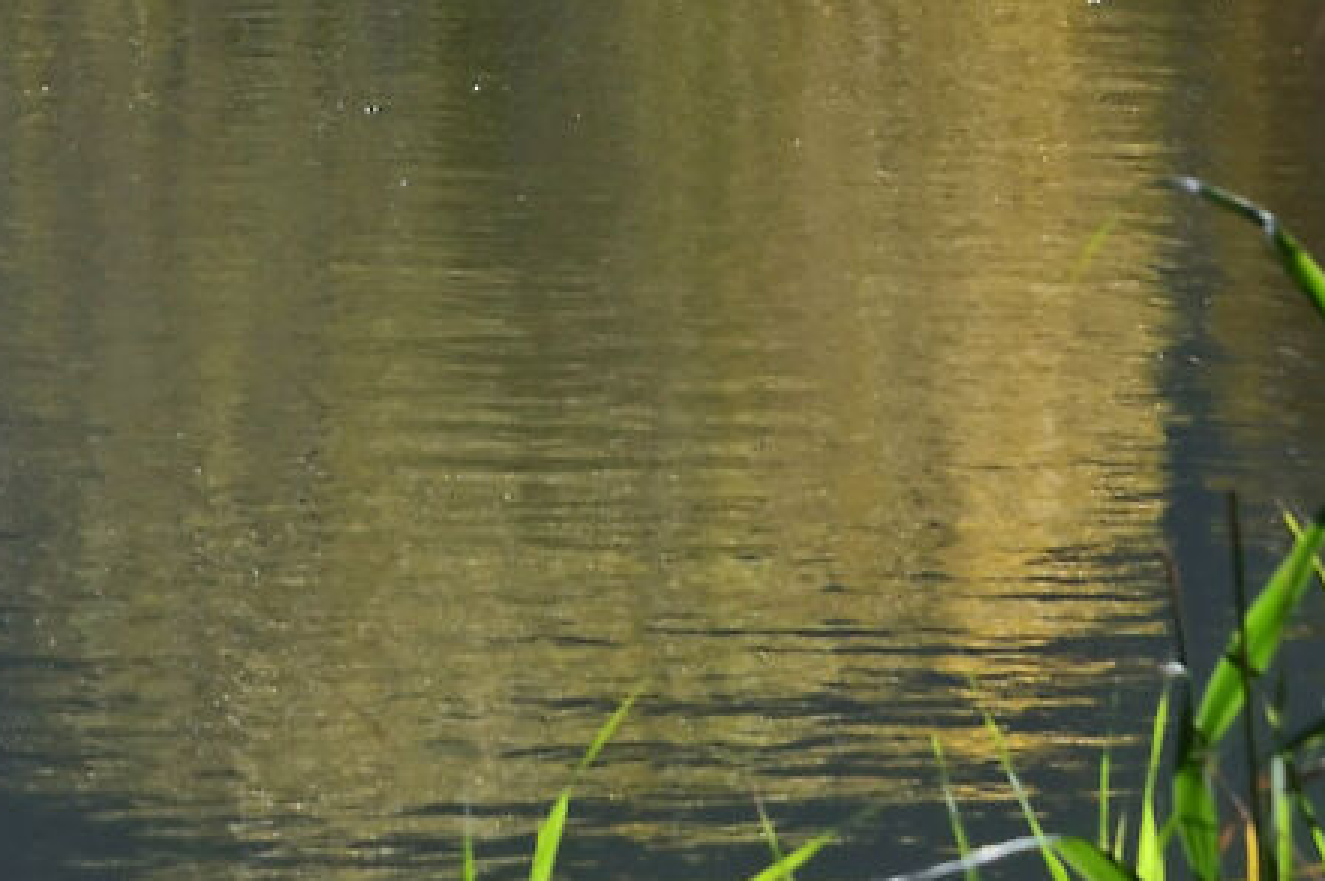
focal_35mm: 572
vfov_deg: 2.4
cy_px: -1261
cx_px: 81
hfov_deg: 3.6
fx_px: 21029
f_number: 16
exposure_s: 1/100
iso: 200
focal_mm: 105
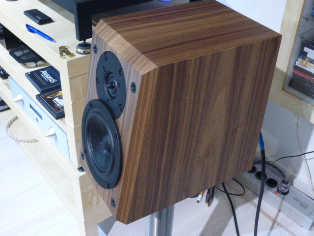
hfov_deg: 43.9
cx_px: 157
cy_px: 118
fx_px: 390
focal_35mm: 43
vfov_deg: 33.6
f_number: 3.8
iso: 800
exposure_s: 1/25
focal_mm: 7.4
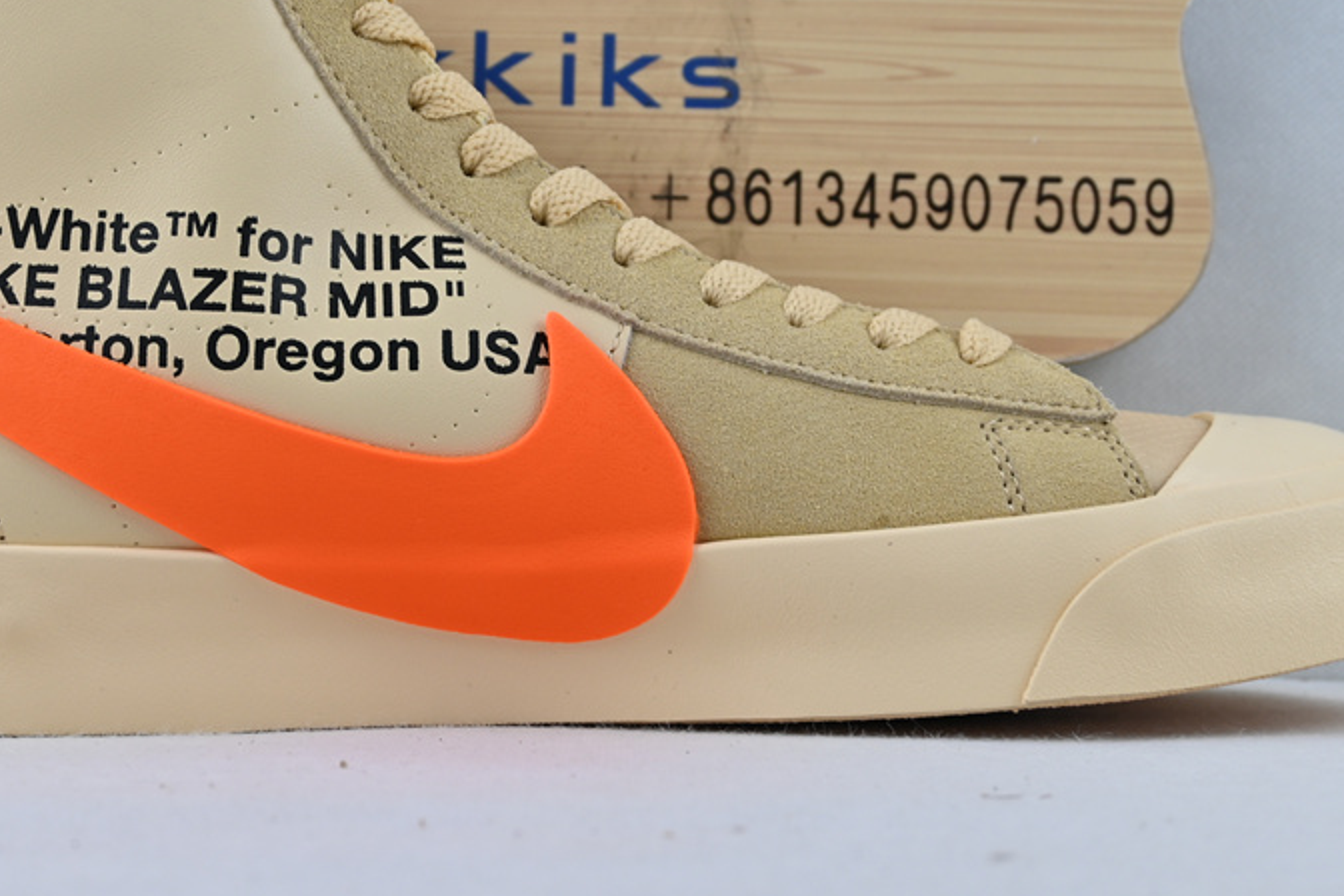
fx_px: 2800
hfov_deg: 26.9
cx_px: 522
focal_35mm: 75
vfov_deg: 18.1
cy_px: 322
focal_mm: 28
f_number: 4.5
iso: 100
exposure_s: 1/100
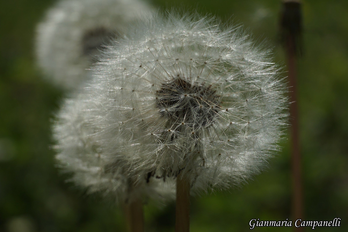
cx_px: 174
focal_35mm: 70
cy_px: 116
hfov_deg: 28.8
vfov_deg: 19.5
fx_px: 677
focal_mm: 70
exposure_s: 1/320
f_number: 11
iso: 100
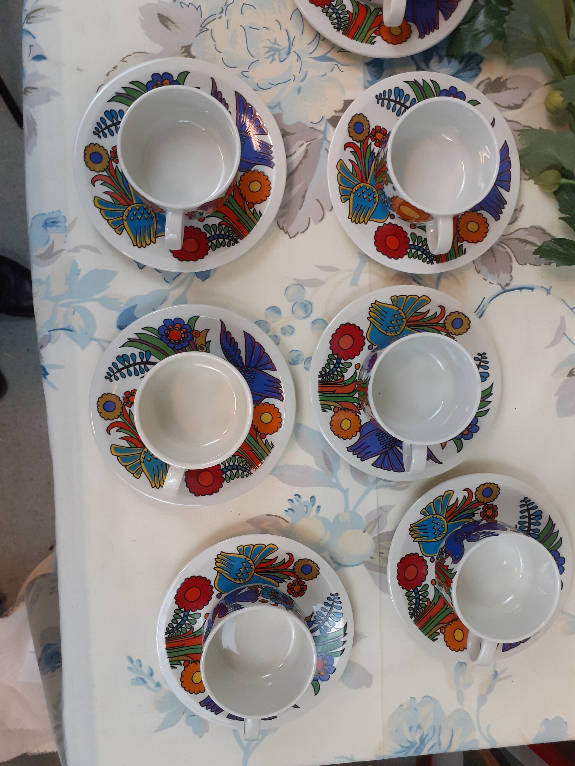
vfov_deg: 65.3
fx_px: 598
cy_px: 383
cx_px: 288
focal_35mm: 27
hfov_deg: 51.4
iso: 80
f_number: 1.9
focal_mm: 3.6
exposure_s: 1/50
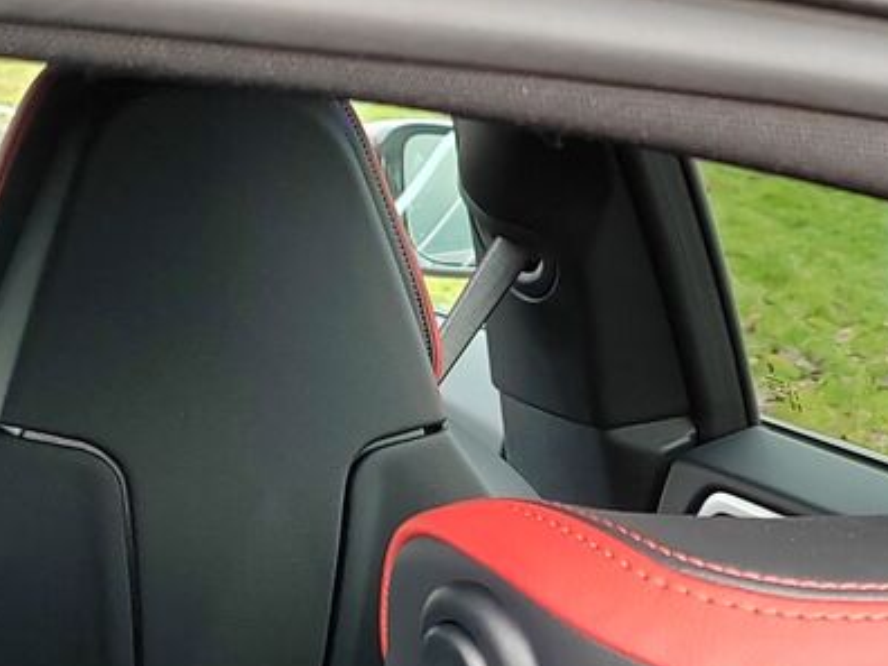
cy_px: 629
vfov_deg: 15.0
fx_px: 2488
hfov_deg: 19.9
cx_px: 765
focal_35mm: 97
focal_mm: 5.52
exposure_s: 1/100
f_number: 1.9
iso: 125
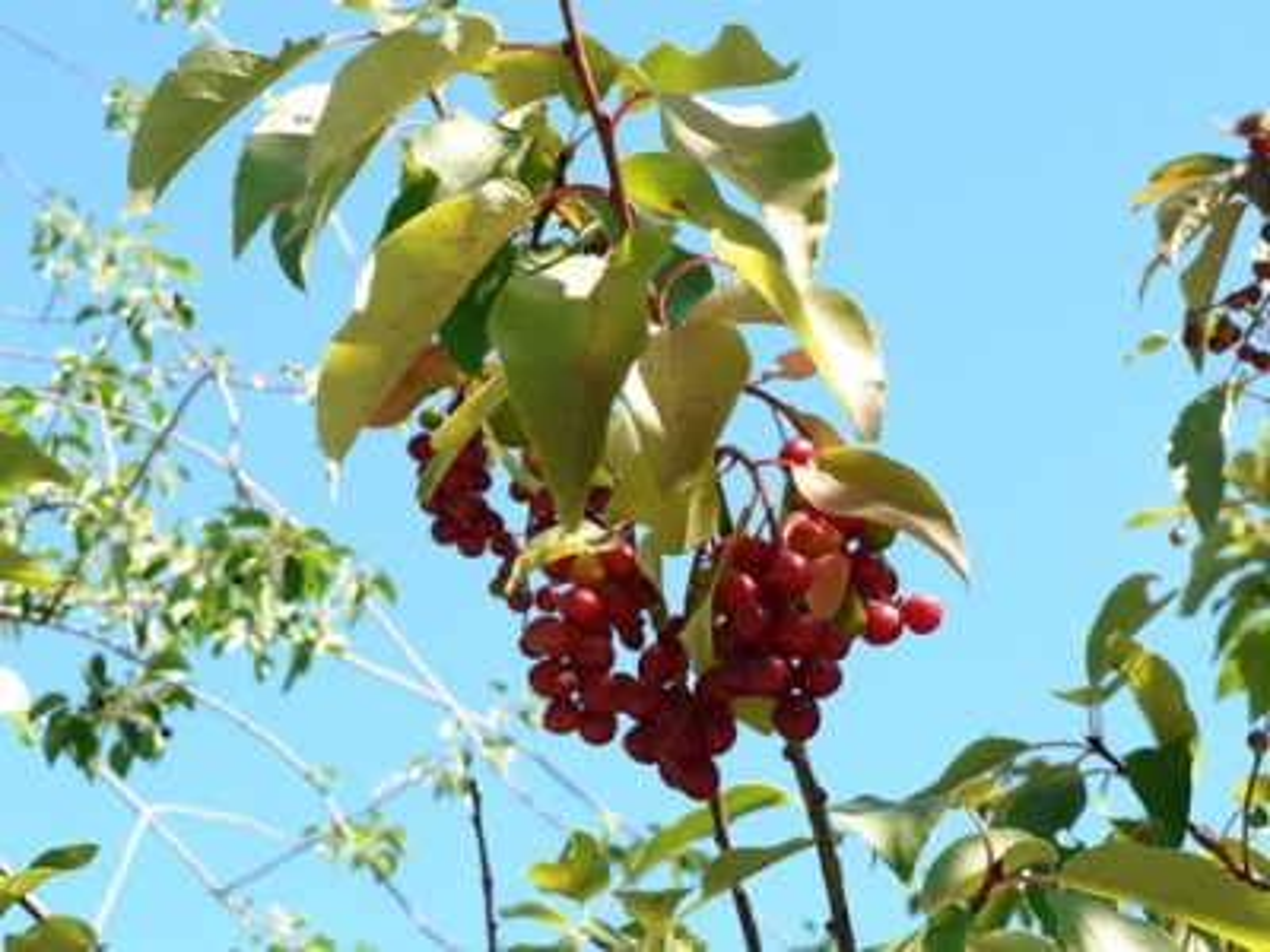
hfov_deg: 19.3
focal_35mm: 102
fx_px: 3742
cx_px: 635
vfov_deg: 14.5
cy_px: 476
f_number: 4.5
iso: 100
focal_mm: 16.9
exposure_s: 1/250
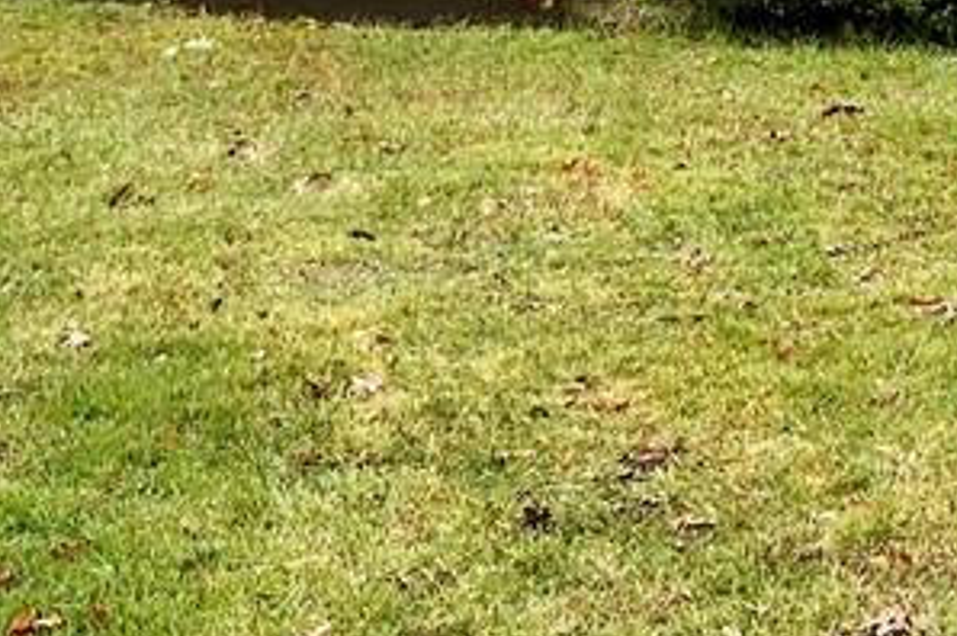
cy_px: -578
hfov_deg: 19.8
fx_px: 2470
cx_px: 1307
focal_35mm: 93
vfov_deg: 13.0
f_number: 1.6
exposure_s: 1/400
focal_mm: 5.1
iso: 50
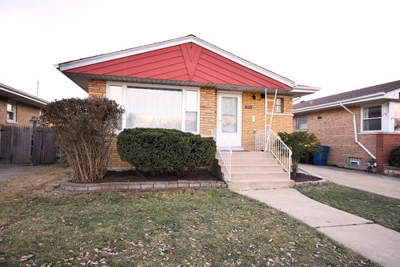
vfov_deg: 59.5
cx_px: 200
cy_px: 134
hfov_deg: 81.2
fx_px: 233
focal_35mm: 21
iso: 400
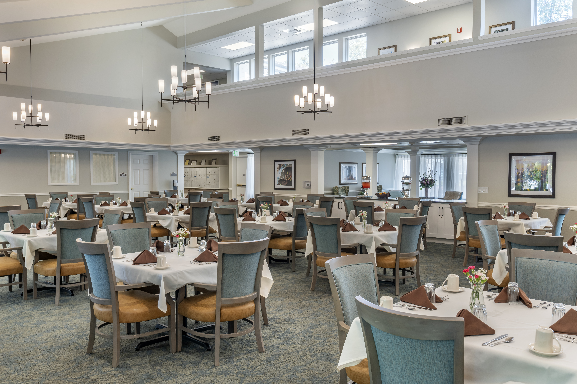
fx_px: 513
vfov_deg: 41.1
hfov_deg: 58.7
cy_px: 192
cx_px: 288
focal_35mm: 32
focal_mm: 32
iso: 400
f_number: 11
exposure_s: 1/30
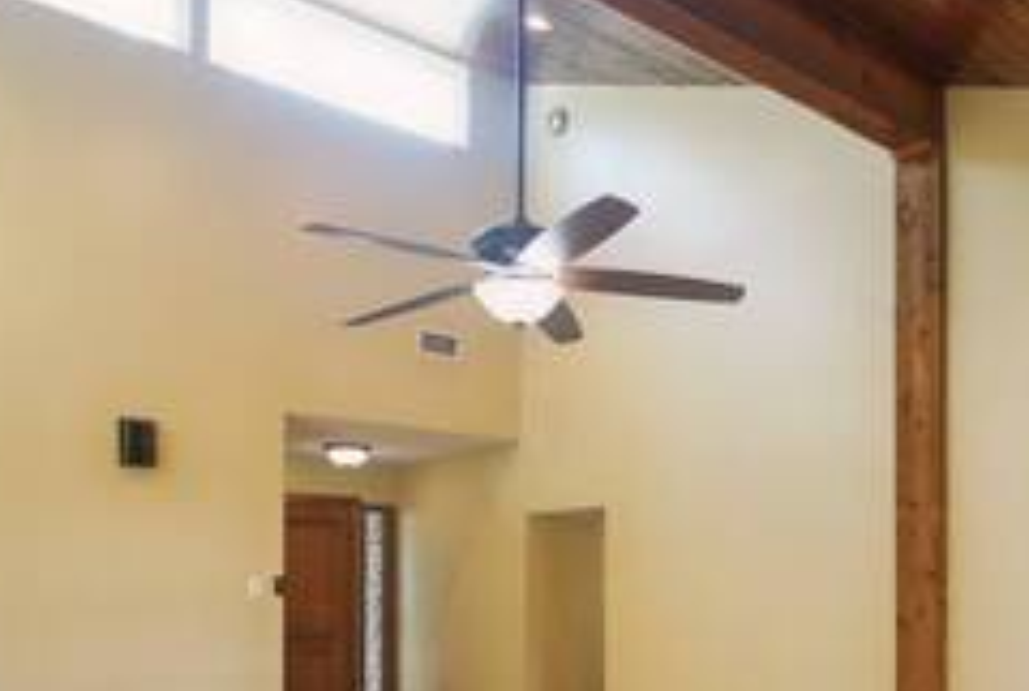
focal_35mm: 32
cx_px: 622
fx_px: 916
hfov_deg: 58.1
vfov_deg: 36.0
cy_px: 734
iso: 1000
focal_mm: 12
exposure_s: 1/160
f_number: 4
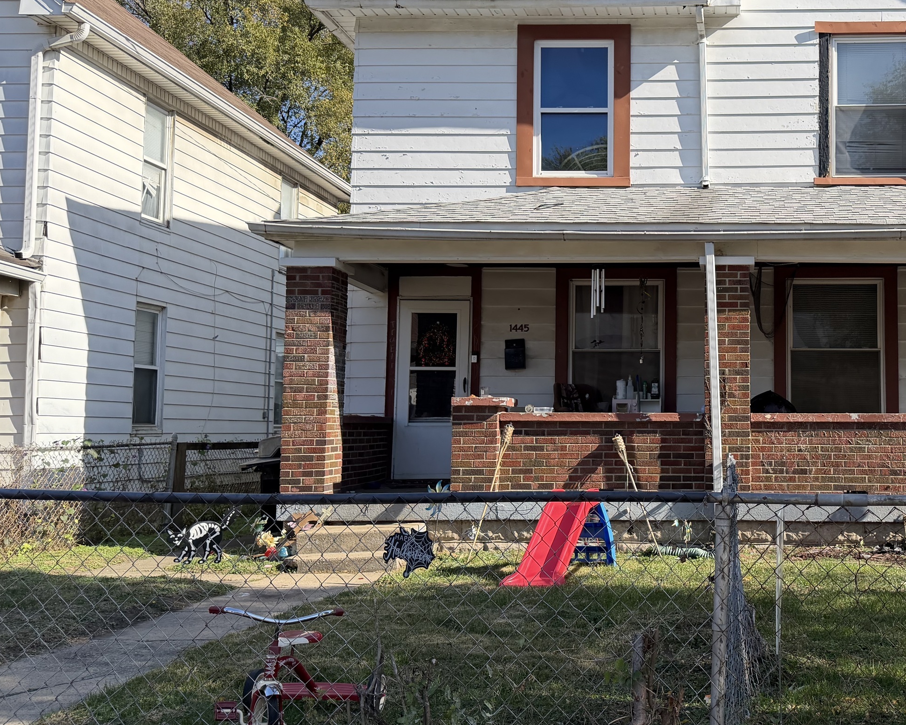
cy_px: 341
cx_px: 697
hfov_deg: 47.0
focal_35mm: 37
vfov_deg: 40.1
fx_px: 992
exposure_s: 1/3584
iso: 100
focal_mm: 6.76
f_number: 1.78
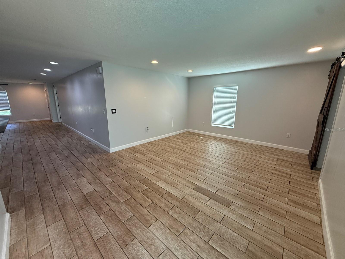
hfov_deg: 102.1
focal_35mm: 14
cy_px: 130
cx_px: 172
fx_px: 140
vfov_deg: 85.7
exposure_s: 1/120
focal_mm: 2.22
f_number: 2.2
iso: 160
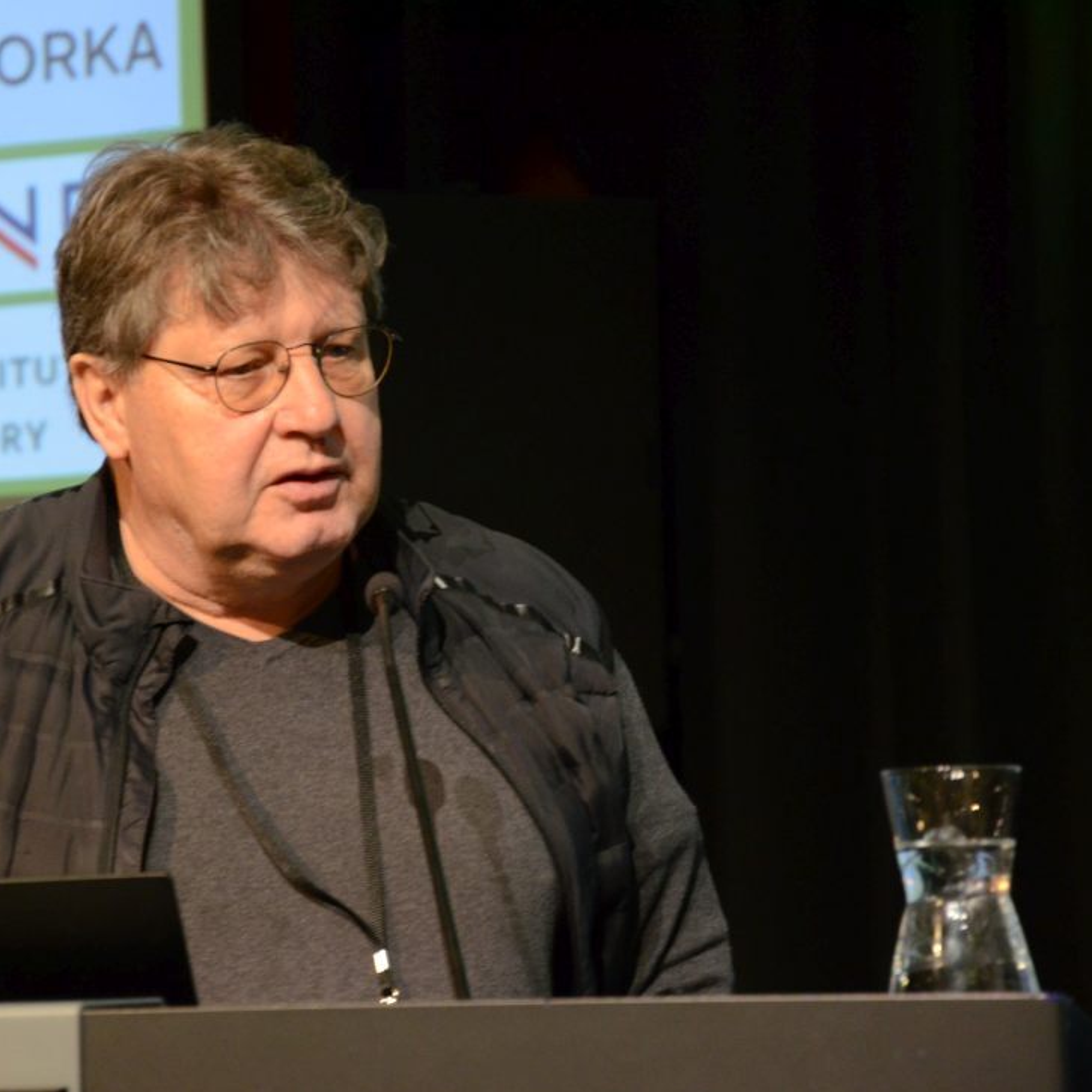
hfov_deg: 8.6
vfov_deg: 8.6
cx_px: 345
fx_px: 7232
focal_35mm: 203
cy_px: 548
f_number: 5.6
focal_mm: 105
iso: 2000
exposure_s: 1/50
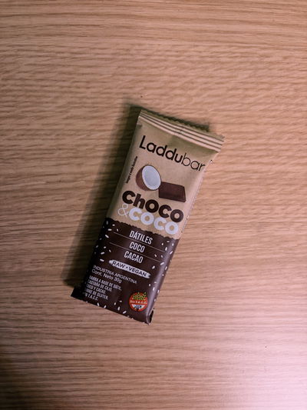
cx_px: 154
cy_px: 205
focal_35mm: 26
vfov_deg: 67.3
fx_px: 307
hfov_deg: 53.1
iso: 100
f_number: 1.6
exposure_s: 1/50
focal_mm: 5.96
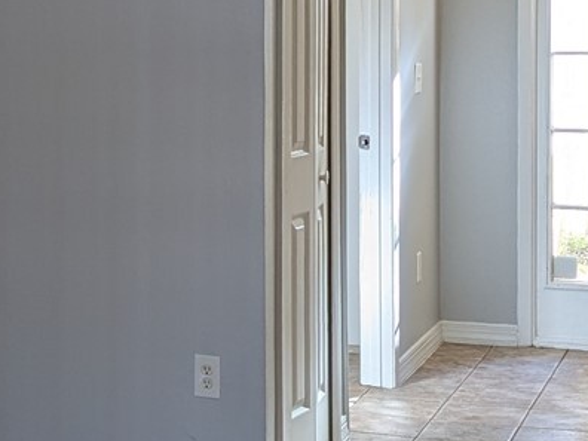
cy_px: 53
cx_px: 33
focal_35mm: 109
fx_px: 1852
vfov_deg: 13.5
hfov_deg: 17.7
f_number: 1.73
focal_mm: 4.38
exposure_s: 1/60
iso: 42
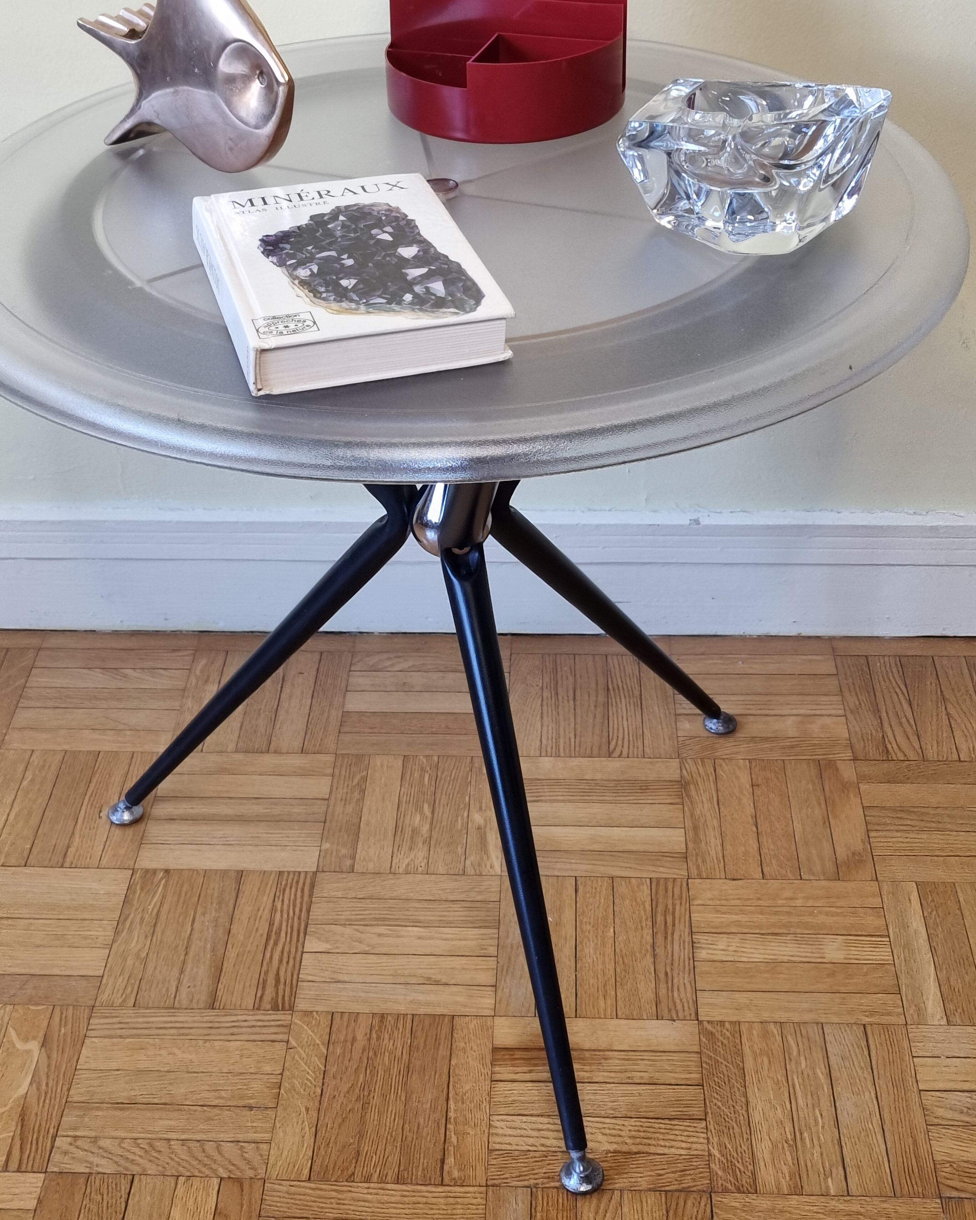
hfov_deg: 48.4
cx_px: 437
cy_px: 521
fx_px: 1083
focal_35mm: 30
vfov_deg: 58.5
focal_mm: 5.4
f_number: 1.8
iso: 160
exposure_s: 1/100
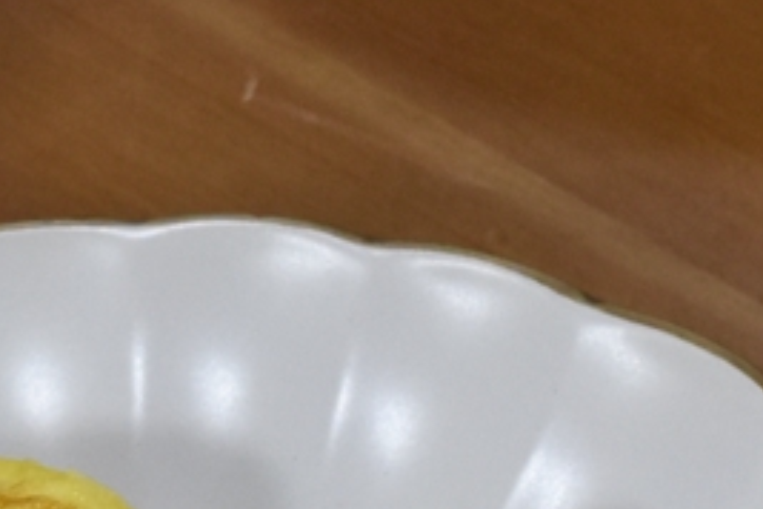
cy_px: 340
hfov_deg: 8.2
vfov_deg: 5.4
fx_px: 5348
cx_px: 526
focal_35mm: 252
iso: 800
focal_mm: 25
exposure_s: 1/50
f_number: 5
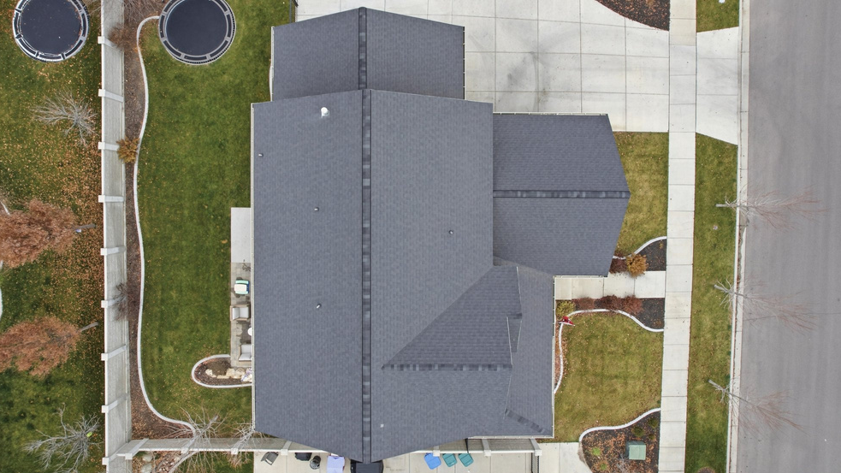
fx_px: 535
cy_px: 203
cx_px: 413
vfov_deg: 47.5
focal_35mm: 24
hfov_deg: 76.3
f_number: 2.8
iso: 130
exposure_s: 1/1000
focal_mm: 8.4
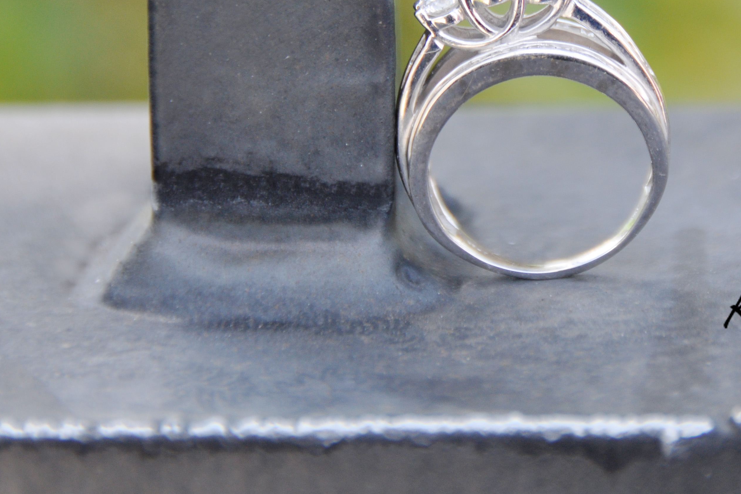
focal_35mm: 435
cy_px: 95
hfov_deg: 4.7
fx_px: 8953
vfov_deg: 3.2
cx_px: 565
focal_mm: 170
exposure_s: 1/160
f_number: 5.6
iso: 320
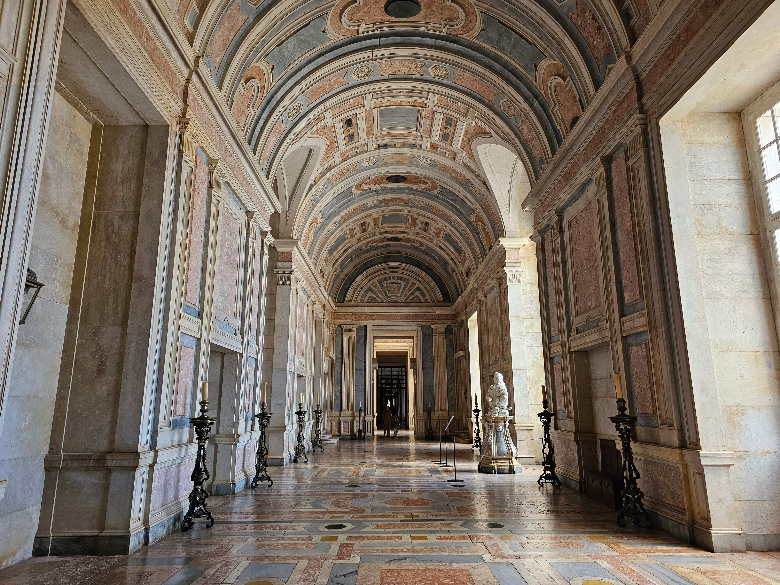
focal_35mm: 23
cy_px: 292
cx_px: 390
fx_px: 518
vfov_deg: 58.9
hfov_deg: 73.9
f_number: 1.7
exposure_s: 1/120
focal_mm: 6.3
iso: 100
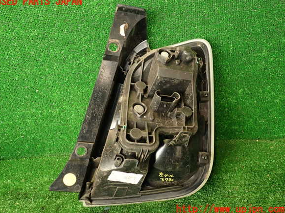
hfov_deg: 55.4
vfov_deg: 42.9
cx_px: 140
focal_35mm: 33
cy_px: 106
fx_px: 272
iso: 250
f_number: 2.4
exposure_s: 1/30
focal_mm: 5.79
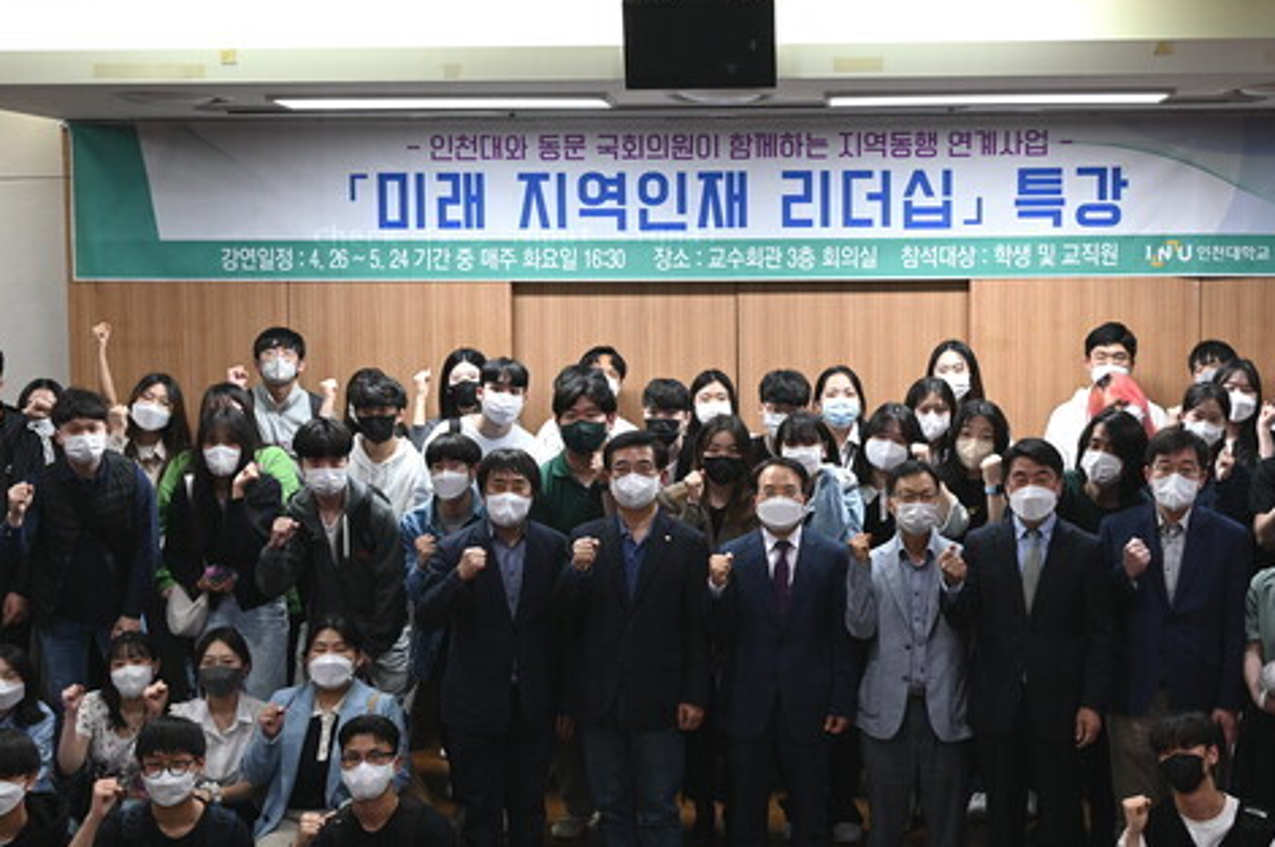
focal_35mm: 51
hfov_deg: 38.8
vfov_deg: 26.4
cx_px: 758
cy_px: 396
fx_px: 1804
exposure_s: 1/60
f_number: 4
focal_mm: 40
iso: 720
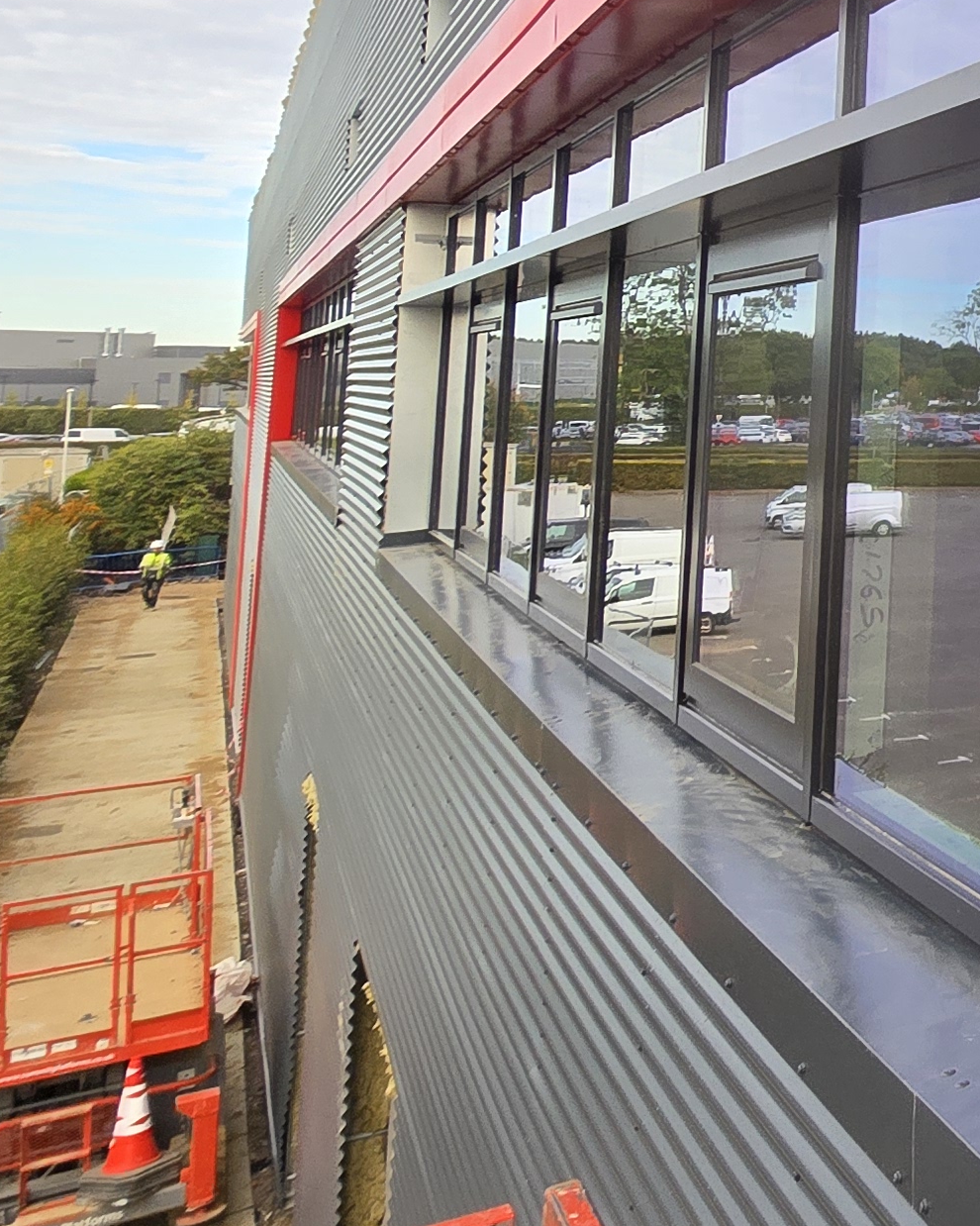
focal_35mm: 41
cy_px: 266
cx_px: 1699
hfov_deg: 23.0
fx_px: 1487
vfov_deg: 43.0
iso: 50
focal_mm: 2.2
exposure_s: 1/580
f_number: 2.2
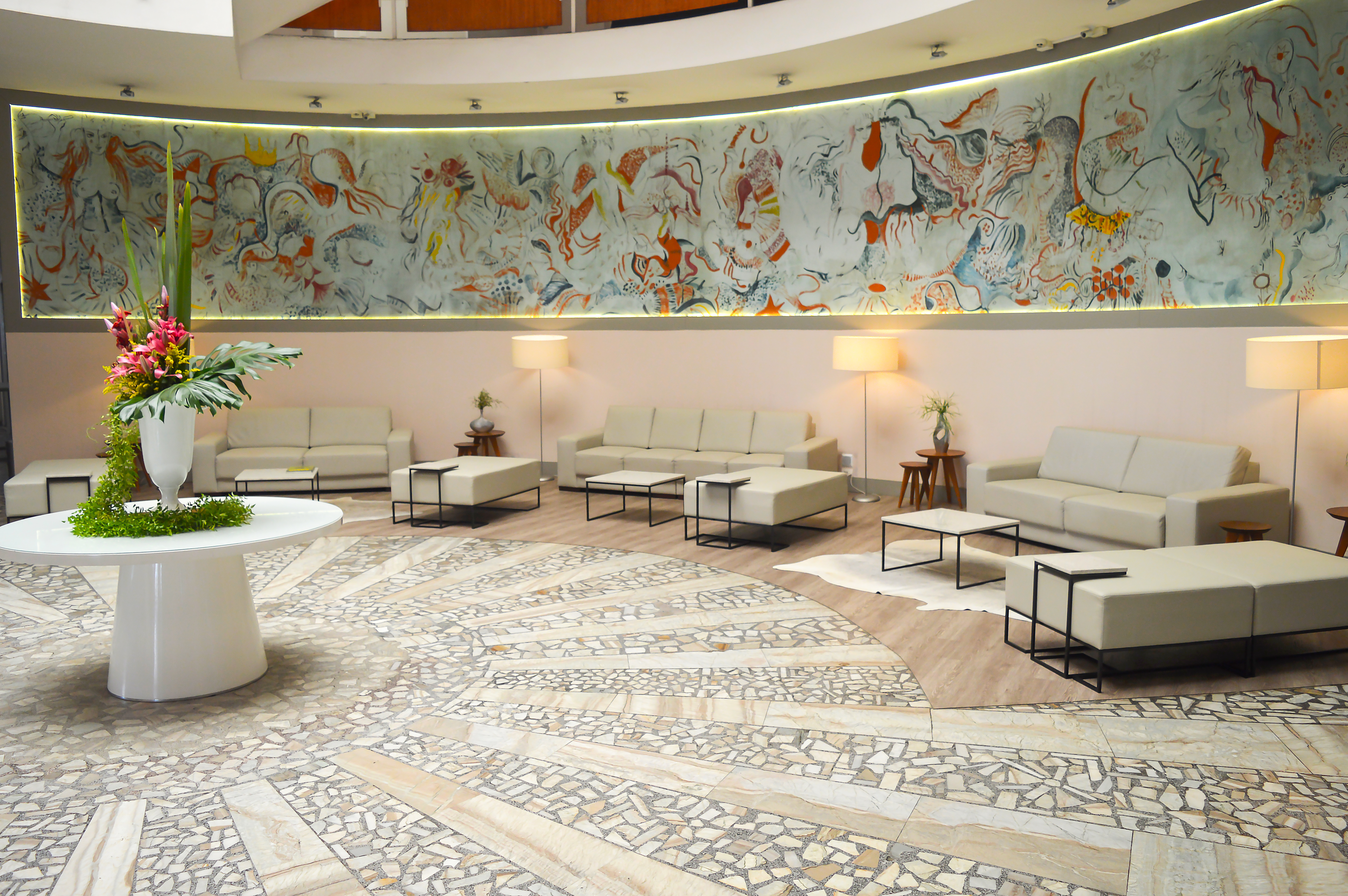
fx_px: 1010
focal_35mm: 27
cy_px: 448
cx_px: 674
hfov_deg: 67.4
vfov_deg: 47.8
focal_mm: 18
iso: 400
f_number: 4.5
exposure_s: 1/80
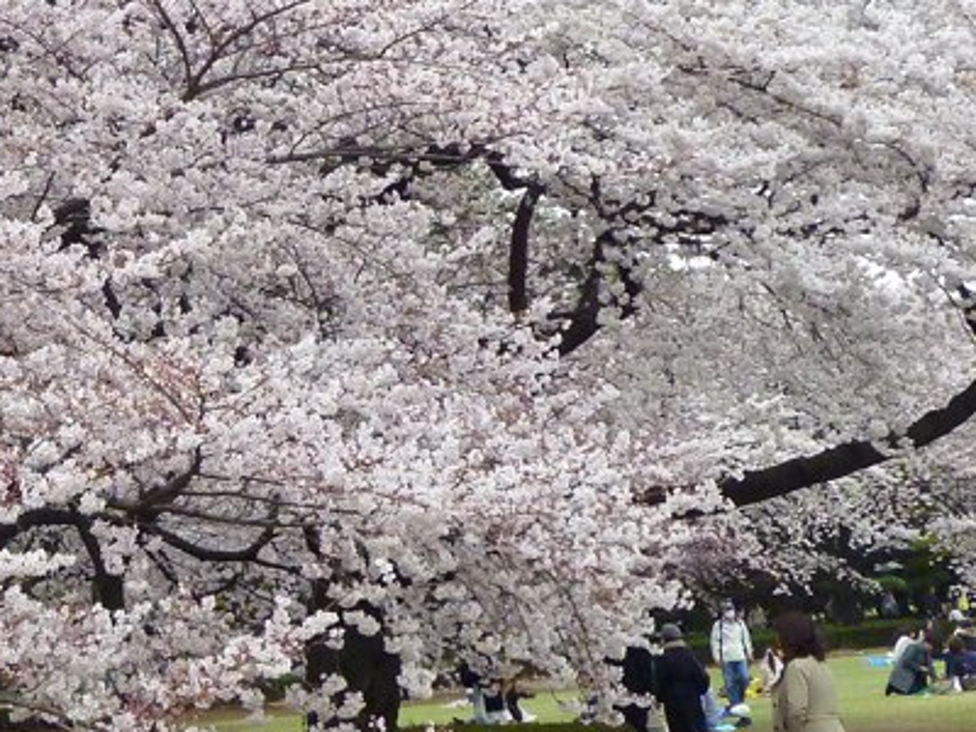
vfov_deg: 13.3
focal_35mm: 110
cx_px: 129
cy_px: 76
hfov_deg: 17.7
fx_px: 3101
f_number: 3.7
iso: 320
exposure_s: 1/320
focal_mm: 7.7
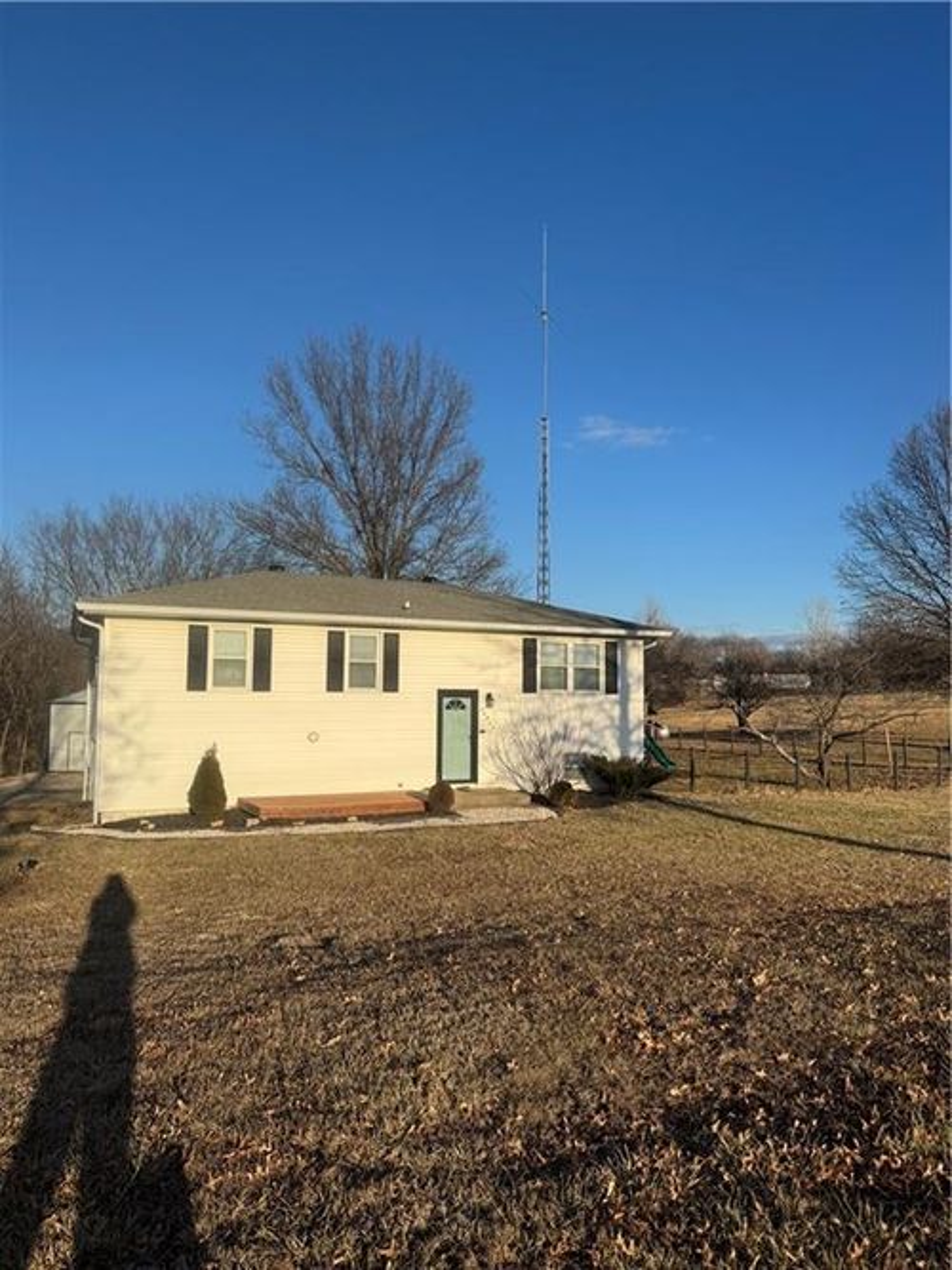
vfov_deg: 71.6
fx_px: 880
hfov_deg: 56.8
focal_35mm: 24
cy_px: 635
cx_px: 476
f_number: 1.78
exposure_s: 1/4950
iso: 80
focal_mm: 6.76
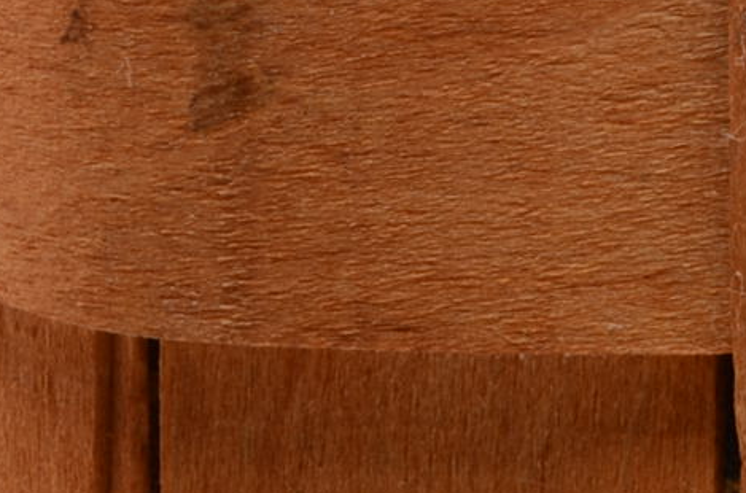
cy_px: -541
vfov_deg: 3.1
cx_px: 1912
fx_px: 8962
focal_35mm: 434
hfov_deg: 4.6
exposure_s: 1/200
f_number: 20
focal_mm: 55
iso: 100
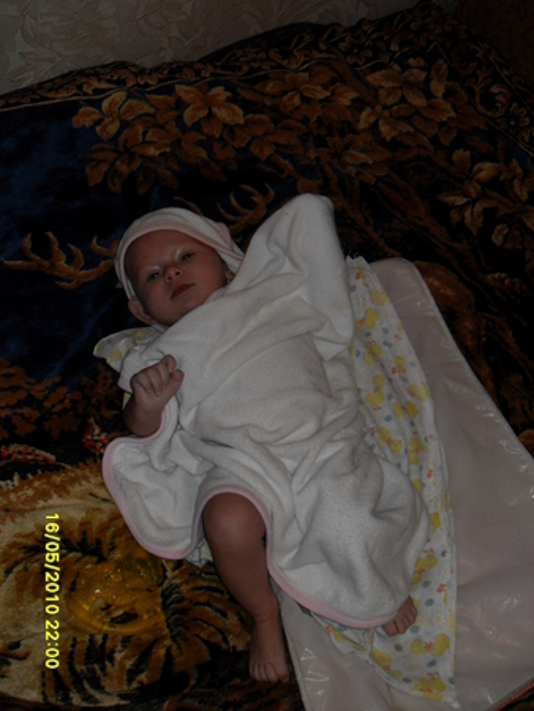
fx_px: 760
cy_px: 356
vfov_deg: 50.1
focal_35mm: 37
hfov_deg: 38.7
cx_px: 267
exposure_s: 1/45
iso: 100
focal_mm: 6.3
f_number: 2.8
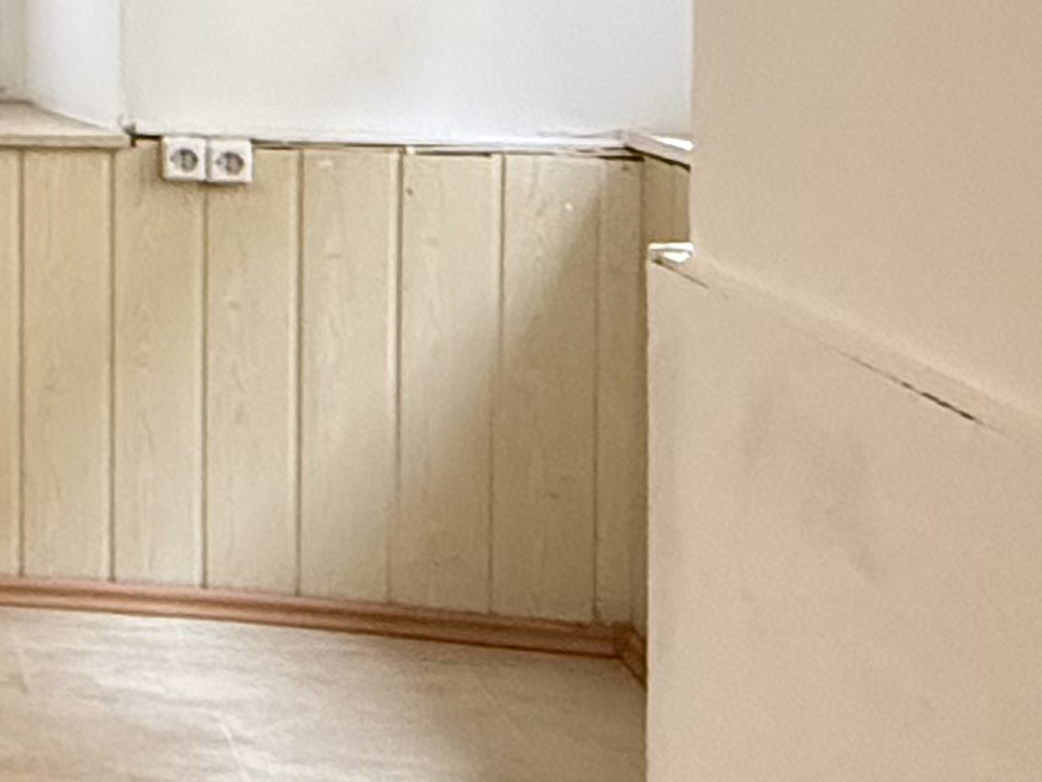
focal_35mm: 78
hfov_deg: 19.2
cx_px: -813
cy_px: -39
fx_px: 2348
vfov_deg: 18.3
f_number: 2.2
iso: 640
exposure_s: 1/50
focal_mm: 2.22
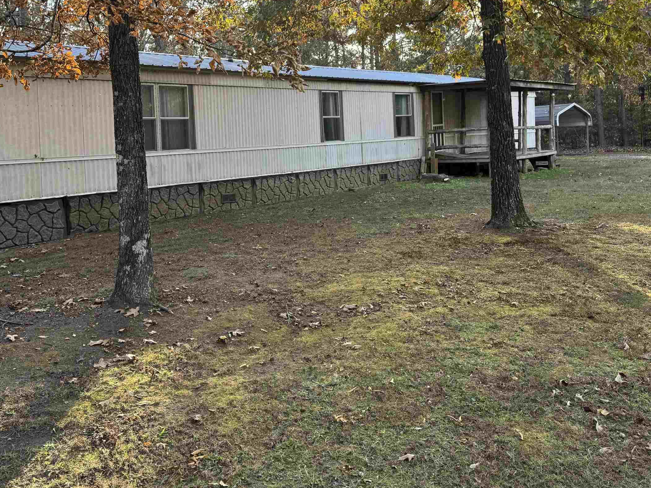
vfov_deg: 40.0
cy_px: 144
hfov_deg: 52.6
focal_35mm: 35
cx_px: 317
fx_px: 658
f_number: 1.78
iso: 80
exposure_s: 1/292
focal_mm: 6.76
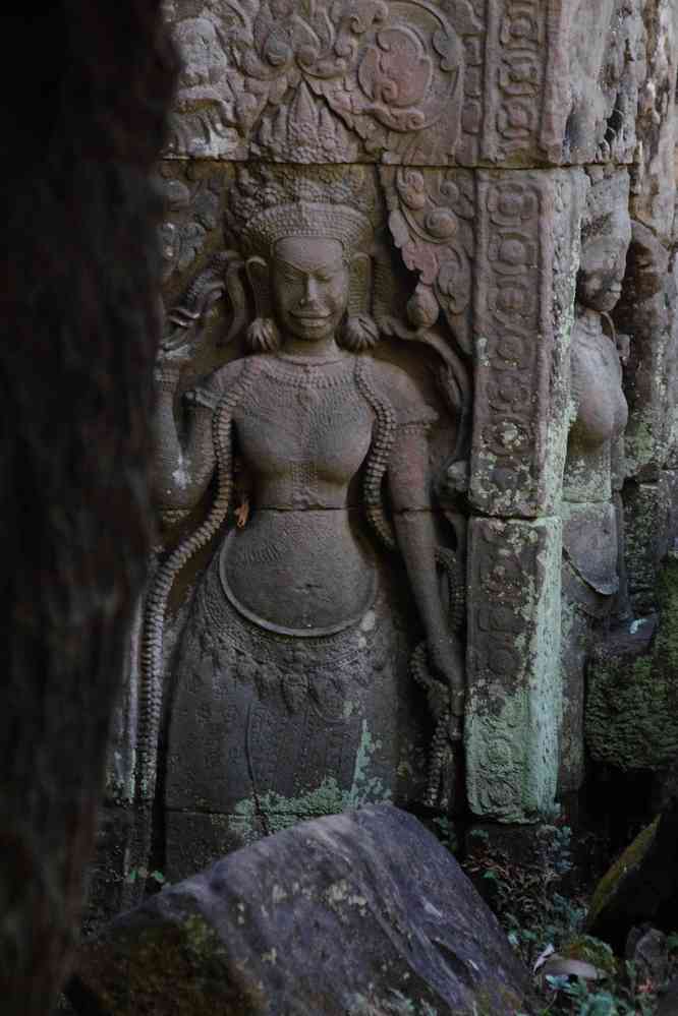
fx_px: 5720
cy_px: 508
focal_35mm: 202
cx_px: 339
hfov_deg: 6.8
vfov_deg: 10.2
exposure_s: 1/200
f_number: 6.3
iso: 3200
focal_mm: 135
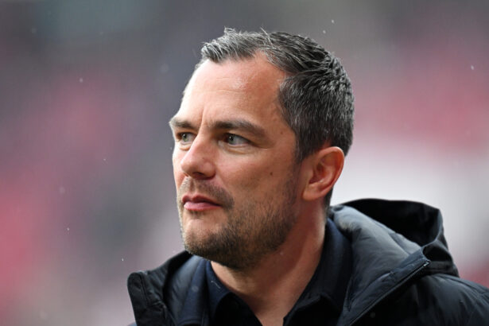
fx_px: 8149
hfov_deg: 3.4
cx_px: 244
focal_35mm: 600
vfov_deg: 2.3
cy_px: 163
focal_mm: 400
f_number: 2.8
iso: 2500
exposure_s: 1/1600
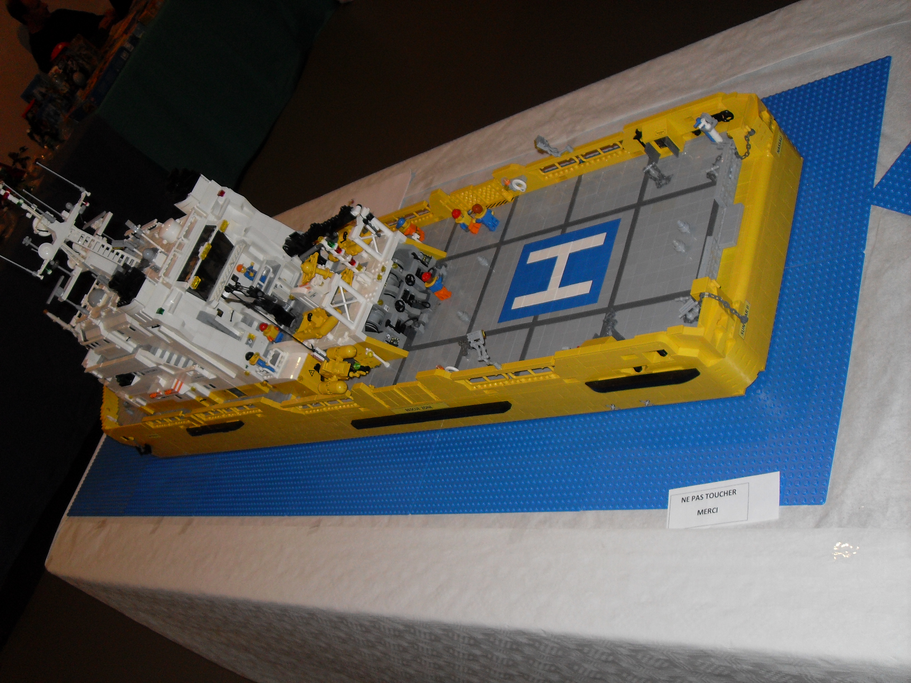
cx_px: 456
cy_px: 342
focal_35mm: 37
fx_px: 974
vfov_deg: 38.7
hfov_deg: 50.1
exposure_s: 1/45
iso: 100
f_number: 2.8
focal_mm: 6.3
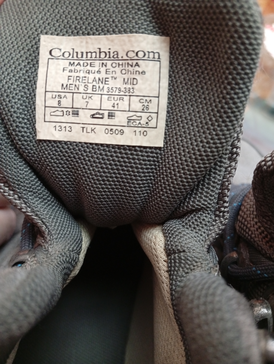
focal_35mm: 27
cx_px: 137
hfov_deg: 51.5
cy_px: 182
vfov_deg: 65.2
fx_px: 284
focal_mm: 3.98
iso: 1545
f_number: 1.8
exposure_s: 1/20
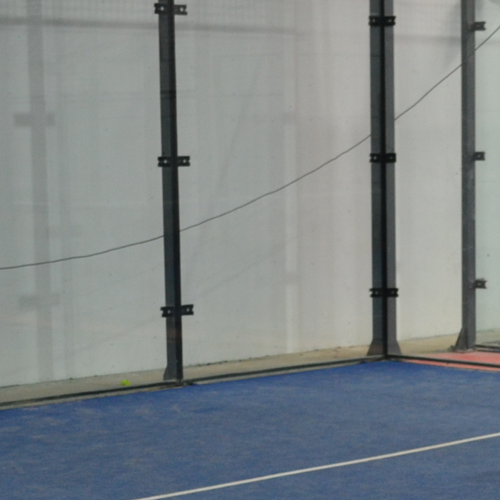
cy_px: 379
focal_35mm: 95
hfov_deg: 18.3
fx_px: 1552
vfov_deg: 18.2
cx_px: 263
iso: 900
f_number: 4.5
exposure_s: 1/60
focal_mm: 28
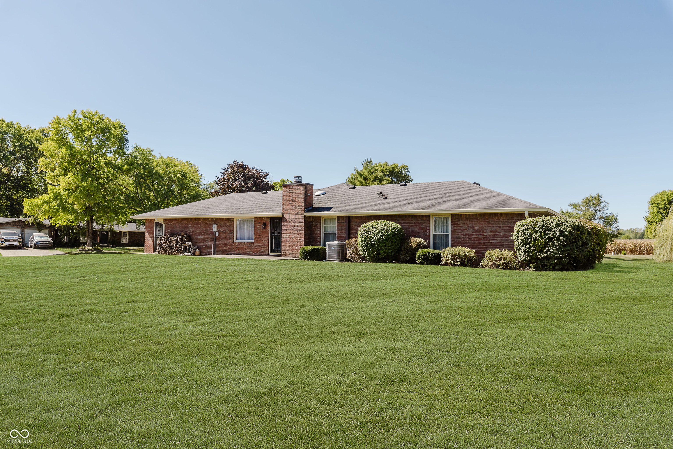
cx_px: 336
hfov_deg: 73.7
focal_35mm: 24
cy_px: 224
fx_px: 449
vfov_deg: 53.2
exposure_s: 1/2500
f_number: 5.6
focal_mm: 24
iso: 320
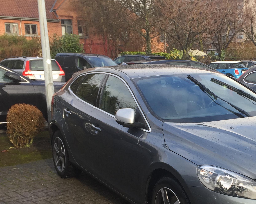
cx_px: 207
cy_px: 147
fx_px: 424
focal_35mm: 56
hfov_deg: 32.6
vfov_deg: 26.9
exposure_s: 1/321
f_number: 2.2
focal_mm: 4.15
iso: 32
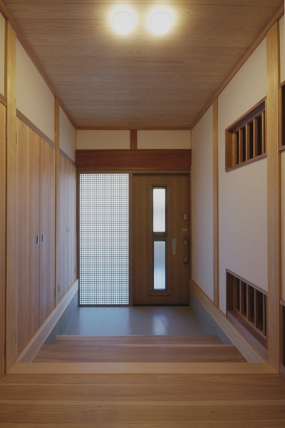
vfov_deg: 100.4
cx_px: 142
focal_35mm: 15
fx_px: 178
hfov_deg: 77.3
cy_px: 214
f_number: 16
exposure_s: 1/3.33
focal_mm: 10
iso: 400
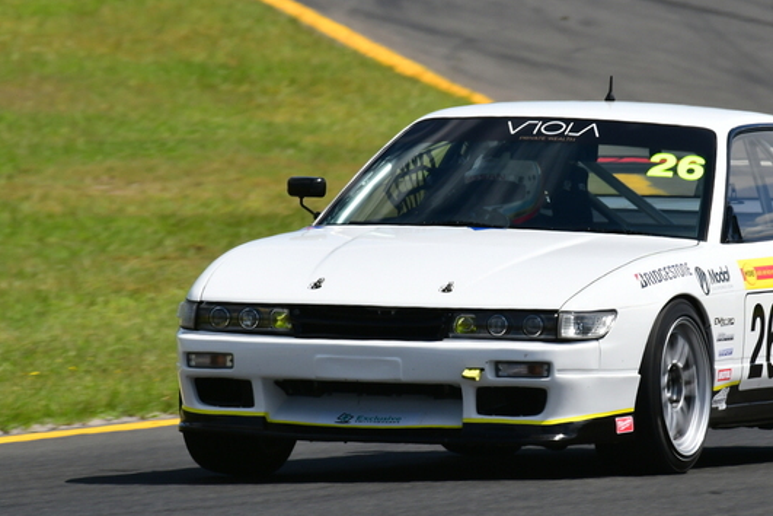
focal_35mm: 1130
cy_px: 165
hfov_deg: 1.8
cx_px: 453
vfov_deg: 1.2
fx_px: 24262
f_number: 13
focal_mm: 500
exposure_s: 1/500
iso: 320
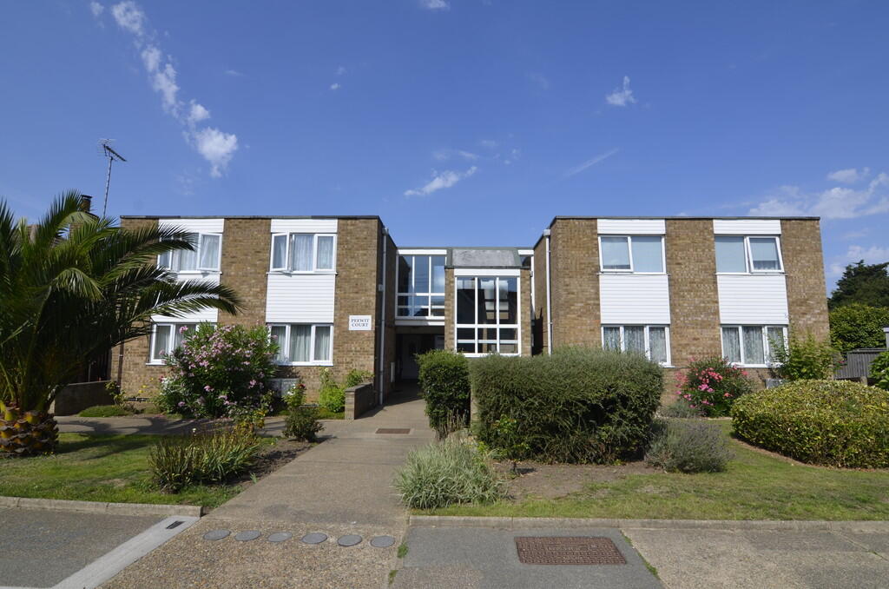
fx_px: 407
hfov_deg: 95.1
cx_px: 444
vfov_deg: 71.8
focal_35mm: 16
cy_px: 294
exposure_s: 1/320
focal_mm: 11
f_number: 9
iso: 100
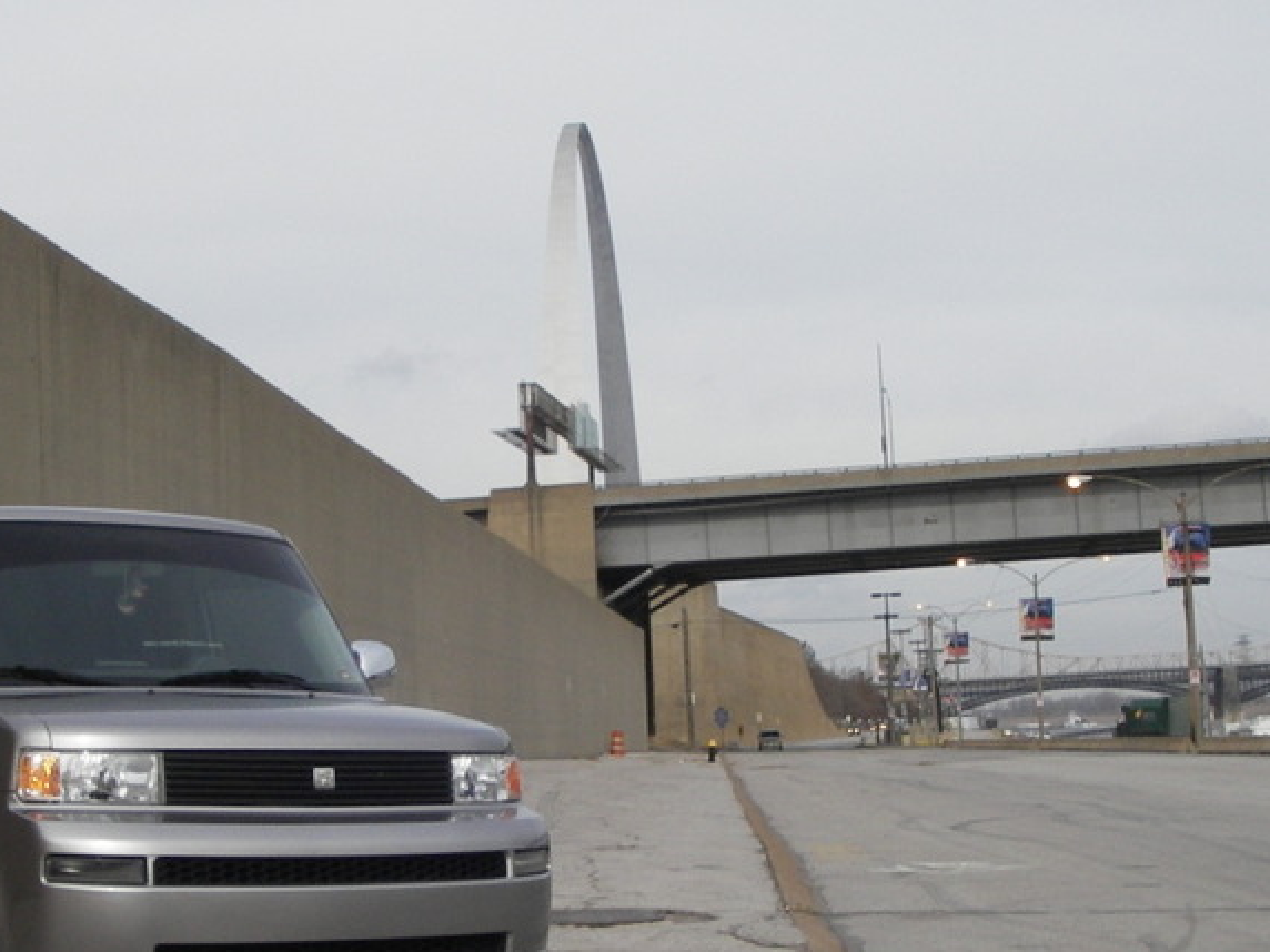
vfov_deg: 21.5
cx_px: 440
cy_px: 621
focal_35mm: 68
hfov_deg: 28.4
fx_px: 2495
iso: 50
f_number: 6.6
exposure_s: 1/200
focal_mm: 6.3
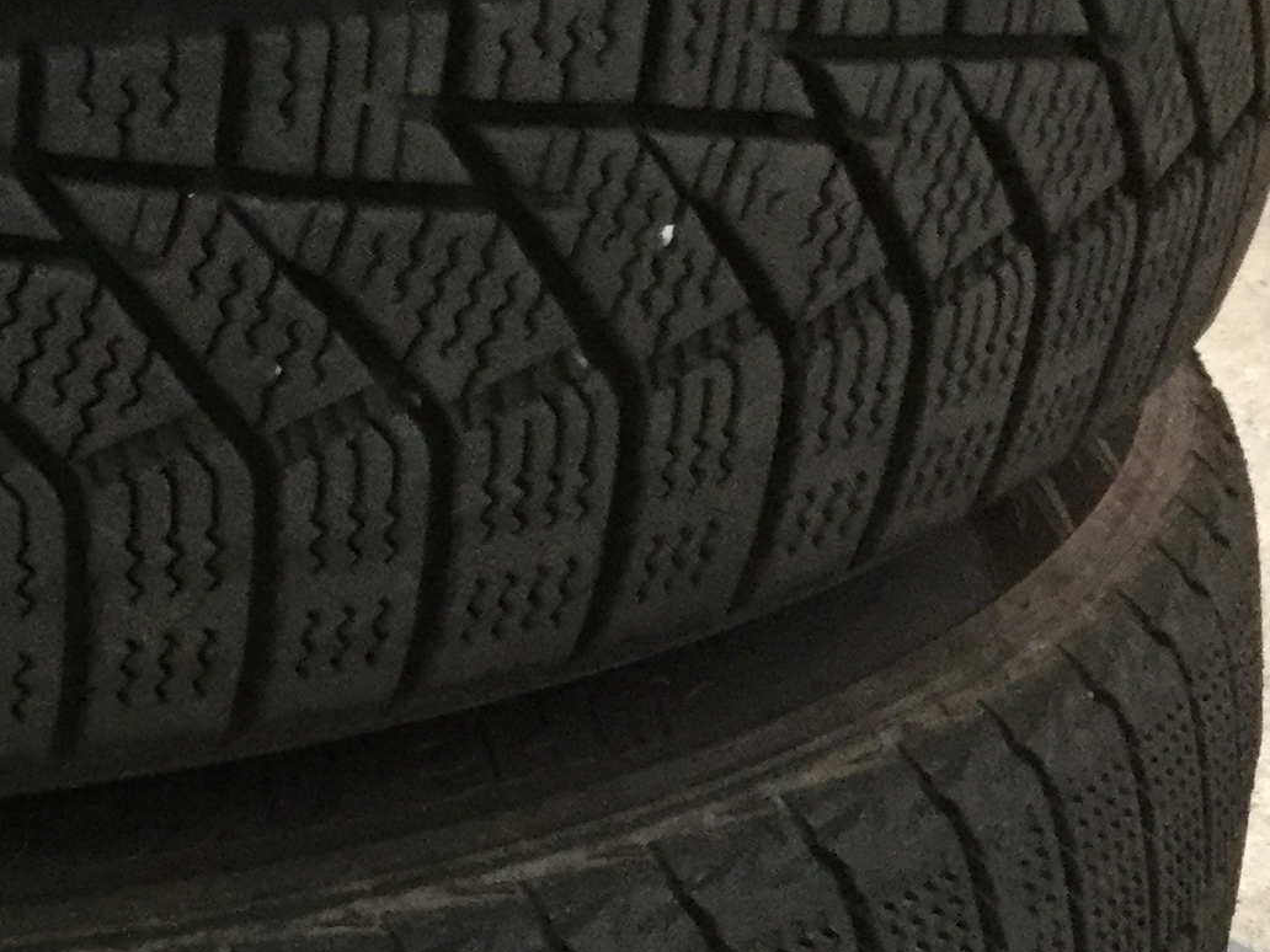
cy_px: 1075
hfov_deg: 19.3
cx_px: -79
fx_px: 3595
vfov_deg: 14.7
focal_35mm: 98
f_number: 2.4
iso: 125
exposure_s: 1/30
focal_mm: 3.3
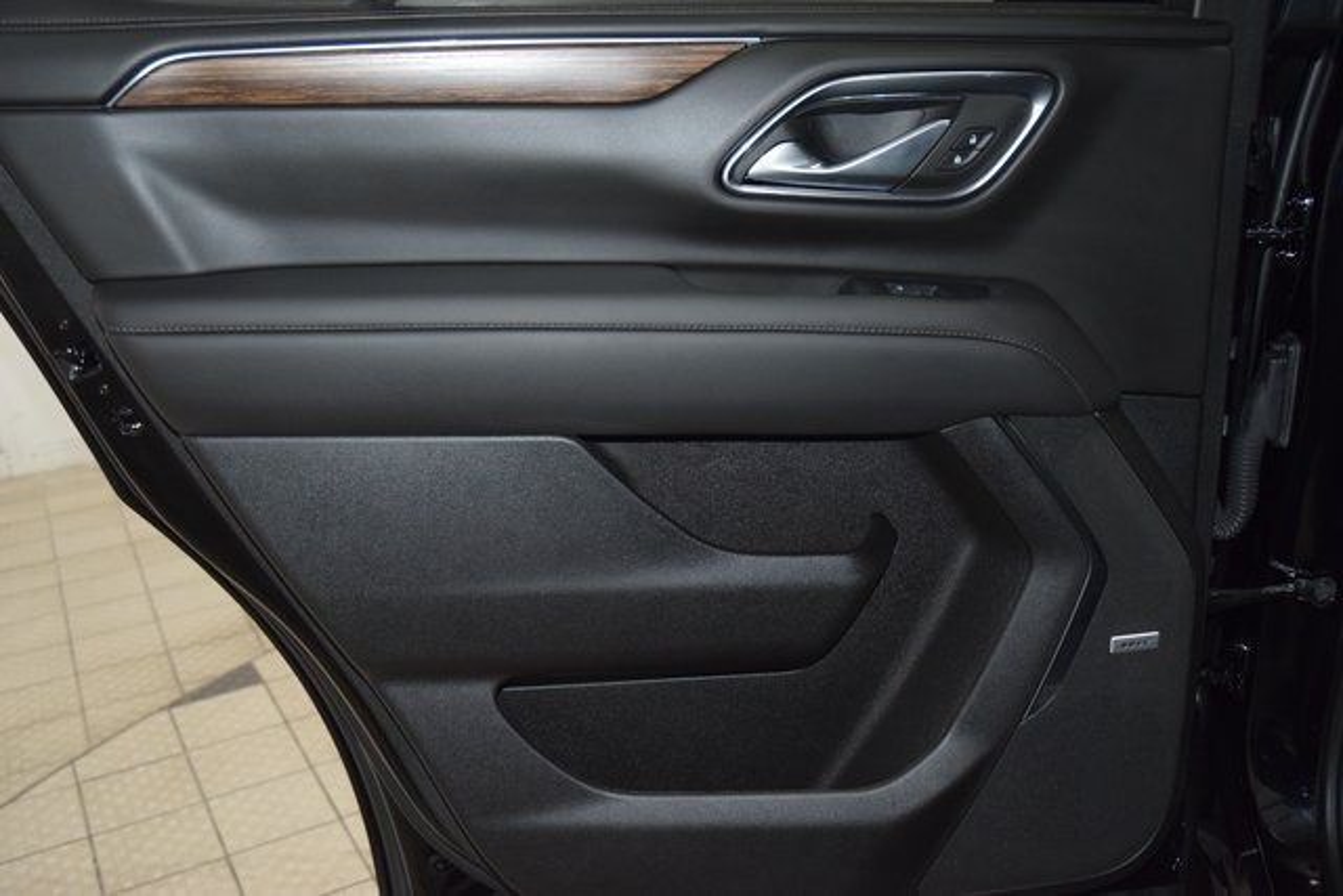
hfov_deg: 53.1
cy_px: 448
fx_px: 1343
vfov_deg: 36.9
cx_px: 672
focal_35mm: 36
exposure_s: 1/125
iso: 2000
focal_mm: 24
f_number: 3.8
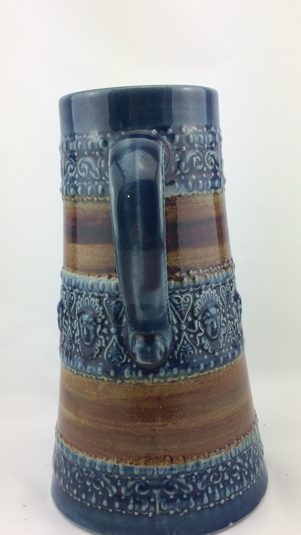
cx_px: 149
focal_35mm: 39
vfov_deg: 51.3
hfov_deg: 30.4
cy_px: 319
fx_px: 553
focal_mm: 4.15
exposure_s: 1/243
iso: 32
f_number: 2.2
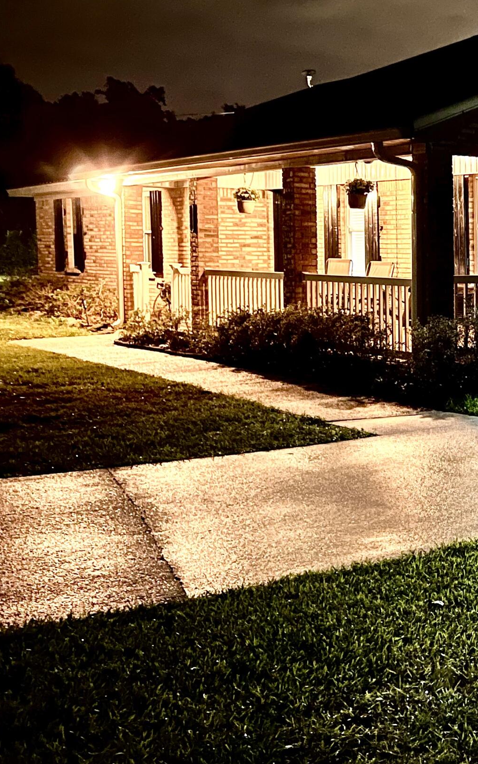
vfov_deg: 39.5
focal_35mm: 51
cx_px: 650
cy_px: 329
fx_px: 1063
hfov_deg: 22.3
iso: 640
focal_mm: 5.7
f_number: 1.5
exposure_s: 1/11
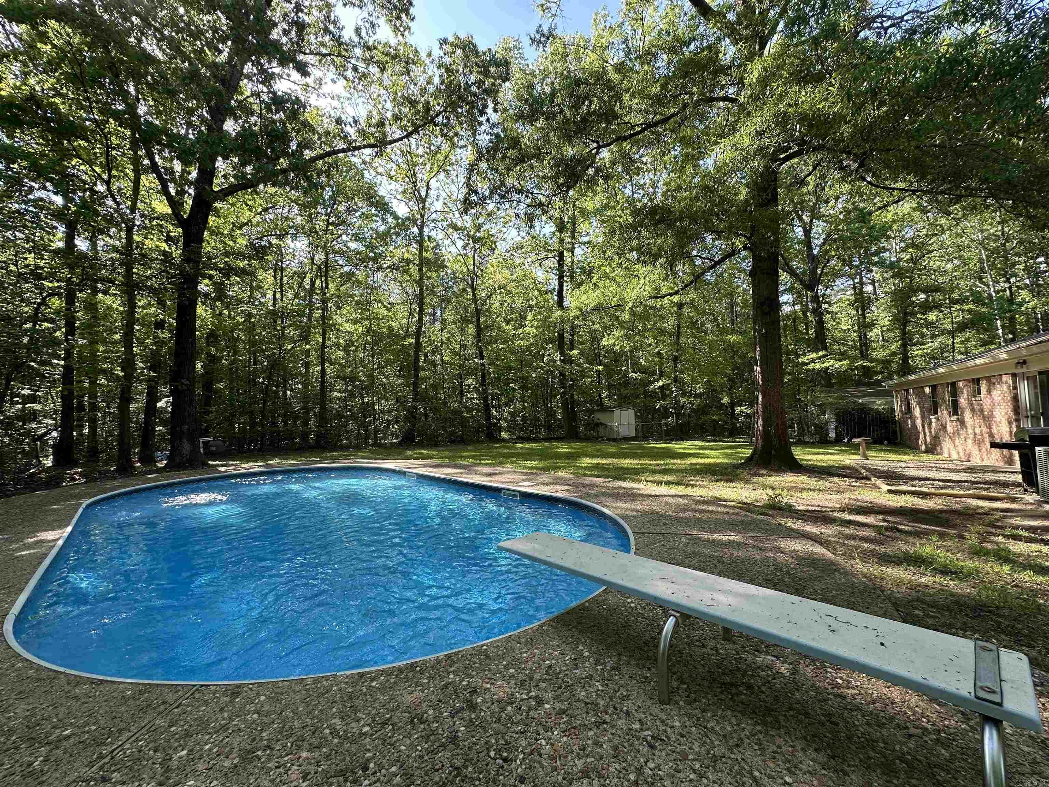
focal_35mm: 14
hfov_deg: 102.1
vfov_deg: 85.7
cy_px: 394
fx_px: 424
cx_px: 524
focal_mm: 2.22
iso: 40
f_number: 2.2
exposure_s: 1/189
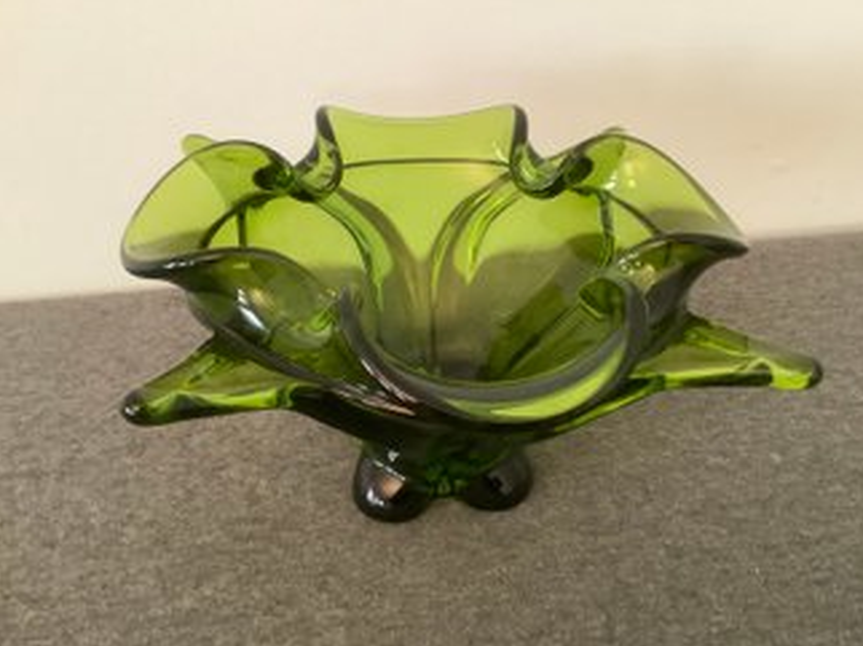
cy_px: 331
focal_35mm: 33
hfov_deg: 55.4
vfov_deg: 42.9
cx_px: 457
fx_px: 822
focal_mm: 3.3
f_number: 2.4
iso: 400
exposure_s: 1/30
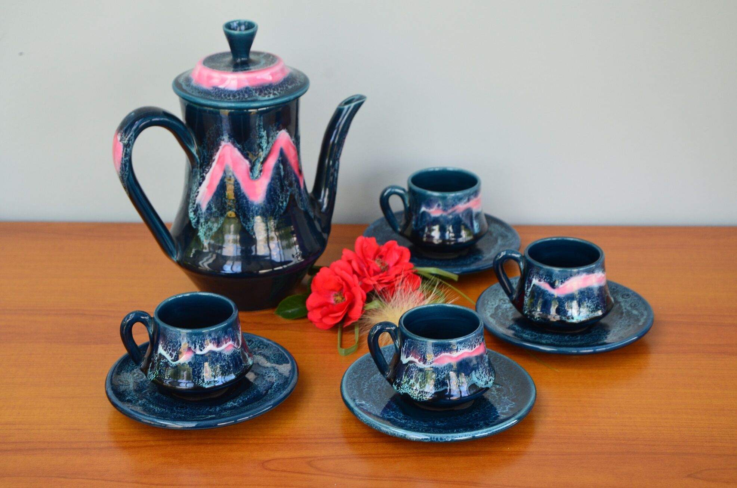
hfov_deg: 27.0
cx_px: 368
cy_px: 244
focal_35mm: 75
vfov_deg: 18.1
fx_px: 1532
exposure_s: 1/60
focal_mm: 50
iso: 400
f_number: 8
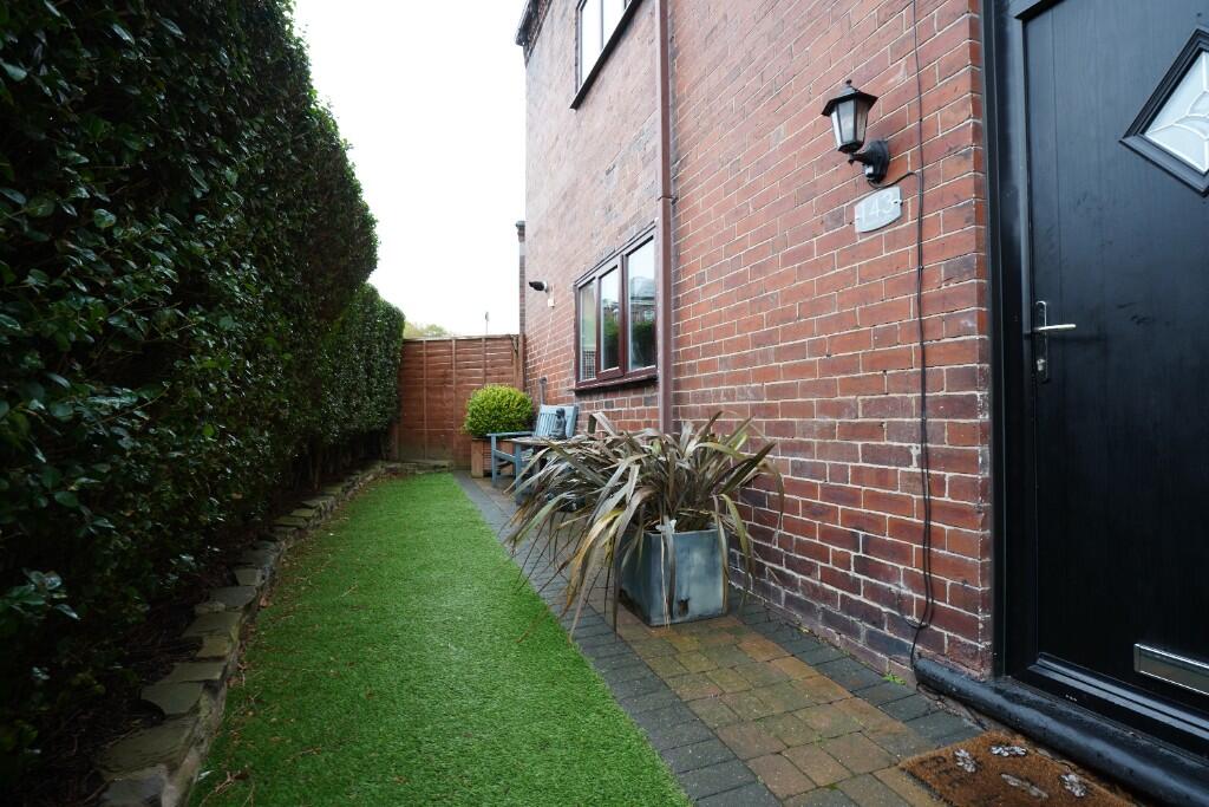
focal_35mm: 16
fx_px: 537
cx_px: 604
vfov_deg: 73.8
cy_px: 404
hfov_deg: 96.7
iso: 800
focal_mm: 16
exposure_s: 1/20
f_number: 8
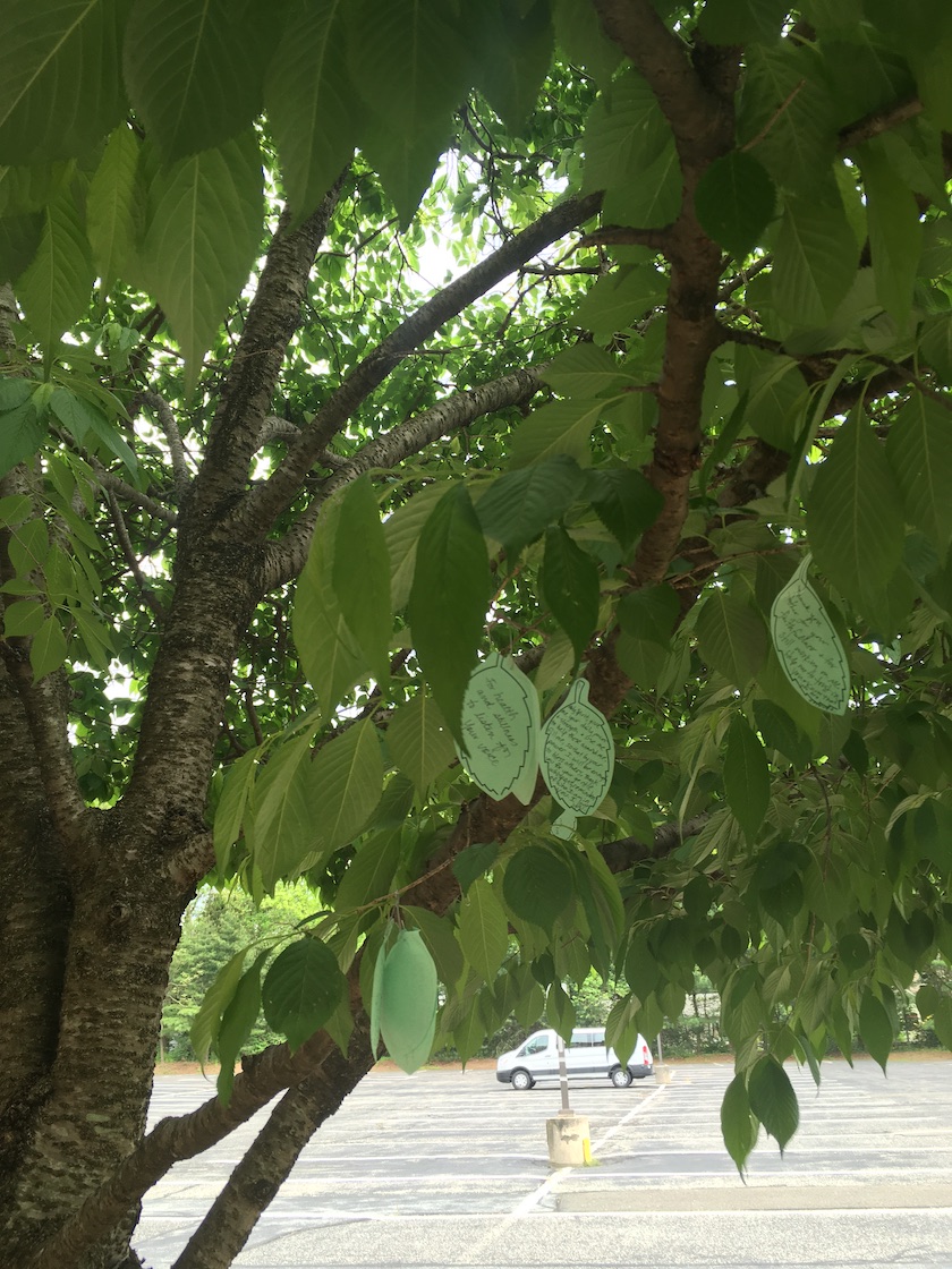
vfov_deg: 61.7
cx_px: 476
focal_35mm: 29
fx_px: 1063
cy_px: 634
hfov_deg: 48.2
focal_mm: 4.15
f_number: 2.2
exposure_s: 1/120
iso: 25
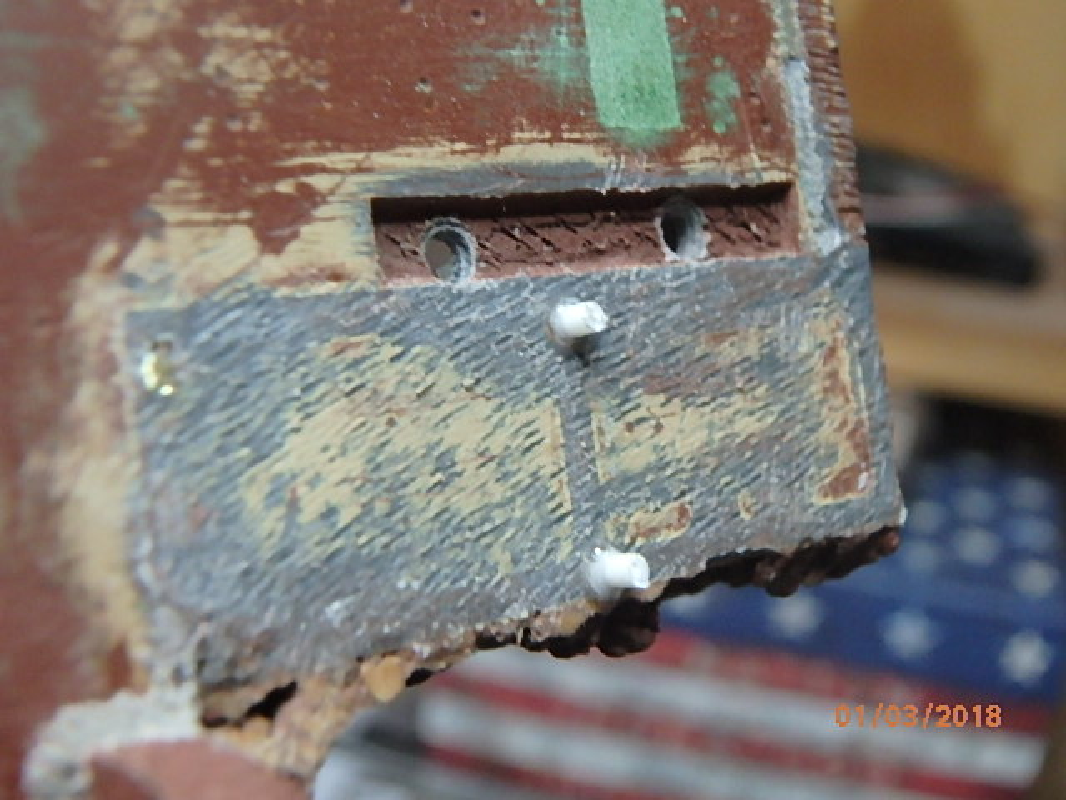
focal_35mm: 49
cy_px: 400
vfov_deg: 29.7
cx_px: 533
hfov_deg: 38.9
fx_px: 1509
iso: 800
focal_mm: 8.7
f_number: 5.2
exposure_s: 1/25
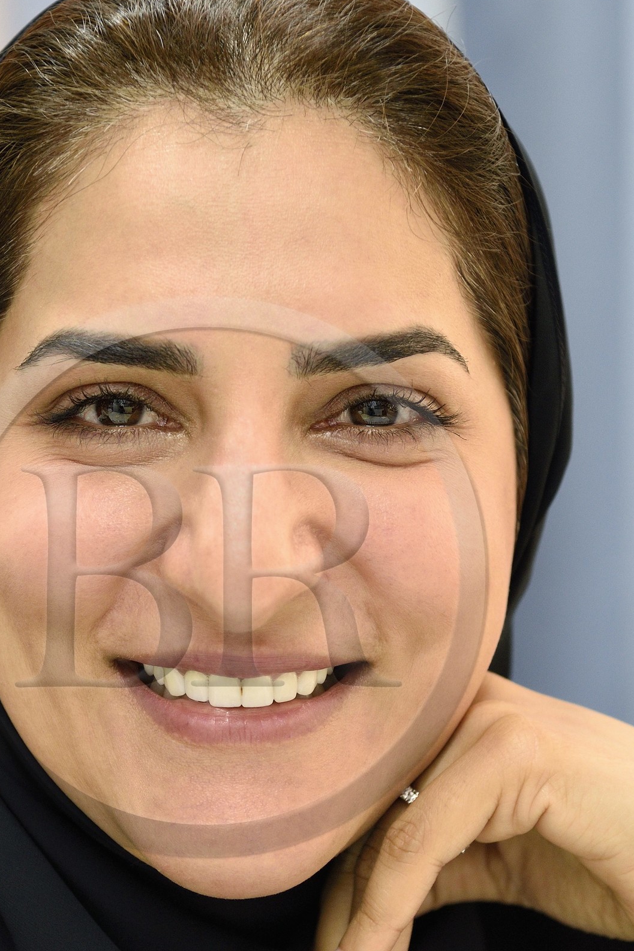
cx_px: 206
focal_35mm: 106
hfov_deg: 12.9
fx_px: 2801
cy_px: 577
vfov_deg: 19.3
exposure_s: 1/50
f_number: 5
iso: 1600
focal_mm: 70
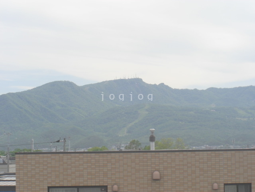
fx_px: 840
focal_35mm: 114
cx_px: 128
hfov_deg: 17.3
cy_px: 96
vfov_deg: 13.0
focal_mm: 23.7
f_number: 7.4
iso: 80
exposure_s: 1/400
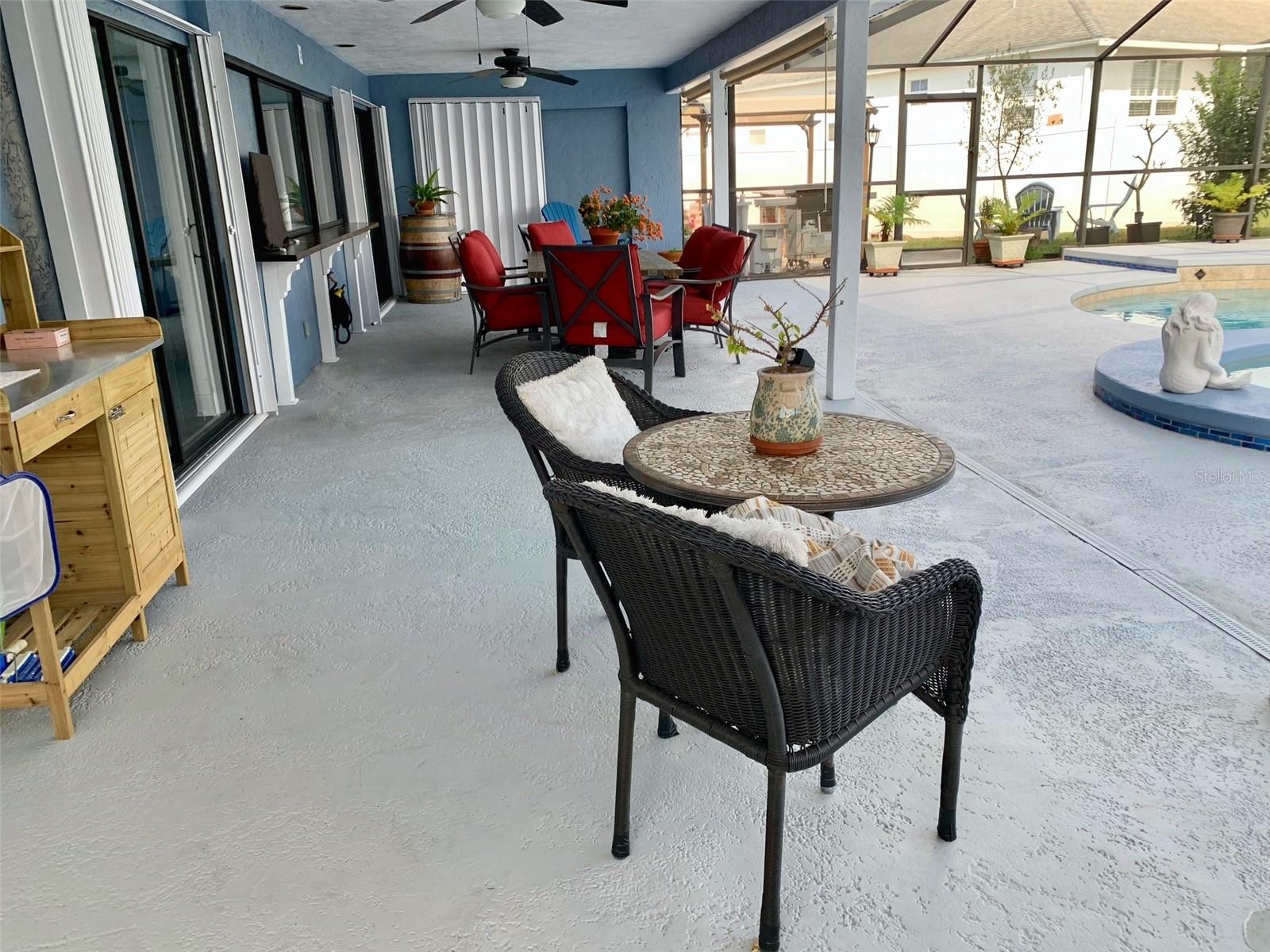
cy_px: 476
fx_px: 954
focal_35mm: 26
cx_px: 635
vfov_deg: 53.1
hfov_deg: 67.3
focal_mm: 4.25
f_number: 1.8
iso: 25
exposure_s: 1/122
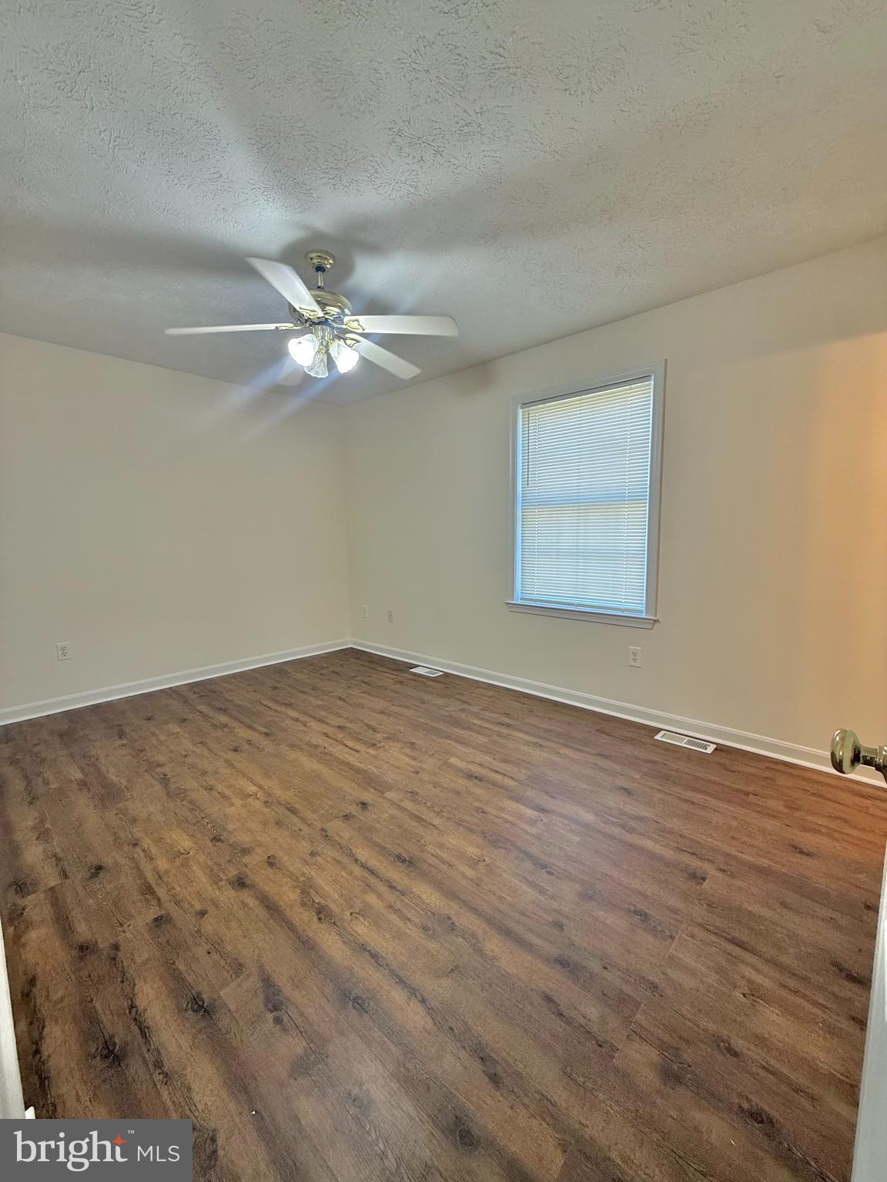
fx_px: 478
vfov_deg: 102.1
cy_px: 591
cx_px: 444
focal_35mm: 14
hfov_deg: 85.7
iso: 125
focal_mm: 2.22
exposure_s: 1/120
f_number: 2.2
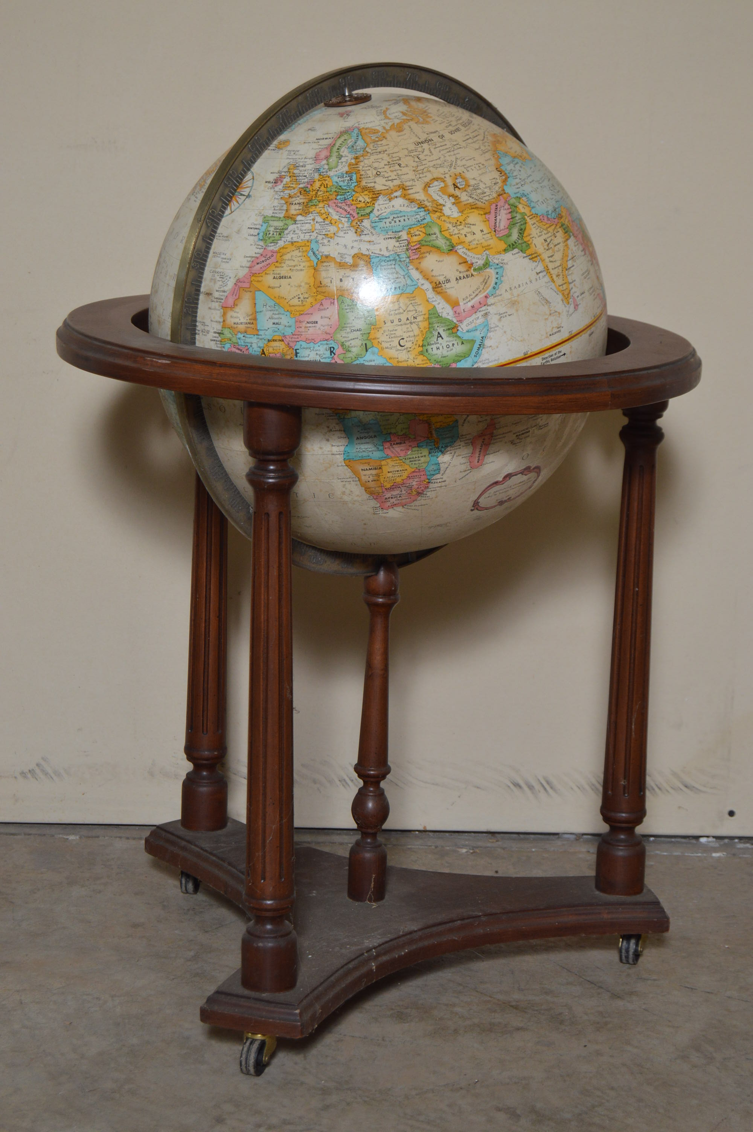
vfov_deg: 24.6
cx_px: 376
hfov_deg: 16.5
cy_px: 566
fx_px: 2593
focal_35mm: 82
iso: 400
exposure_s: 1/80
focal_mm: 55
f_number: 6.3
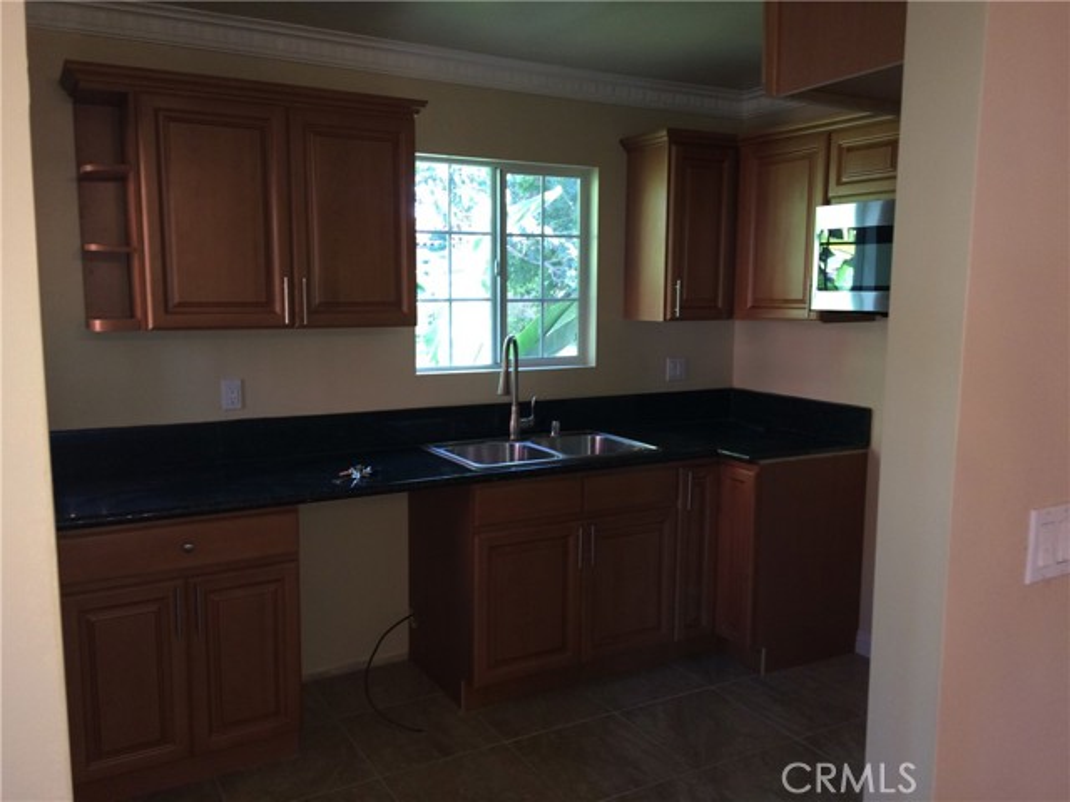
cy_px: 401
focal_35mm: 29
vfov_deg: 48.2
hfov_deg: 61.7
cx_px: 535
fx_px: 896
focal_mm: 4.15
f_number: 2.2
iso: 80
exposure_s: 1/30
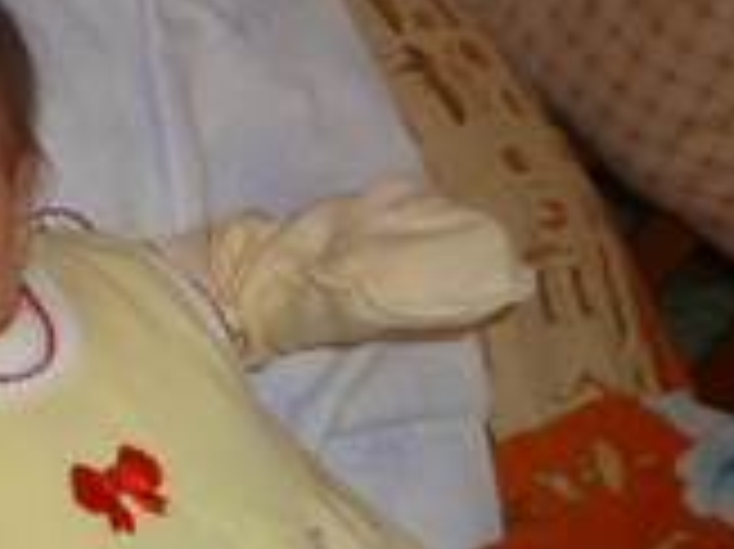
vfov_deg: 17.7
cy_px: 382
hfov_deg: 22.6
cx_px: -5
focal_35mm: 83
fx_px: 1759
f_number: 3.3
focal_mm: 5.2
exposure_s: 1/30
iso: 100
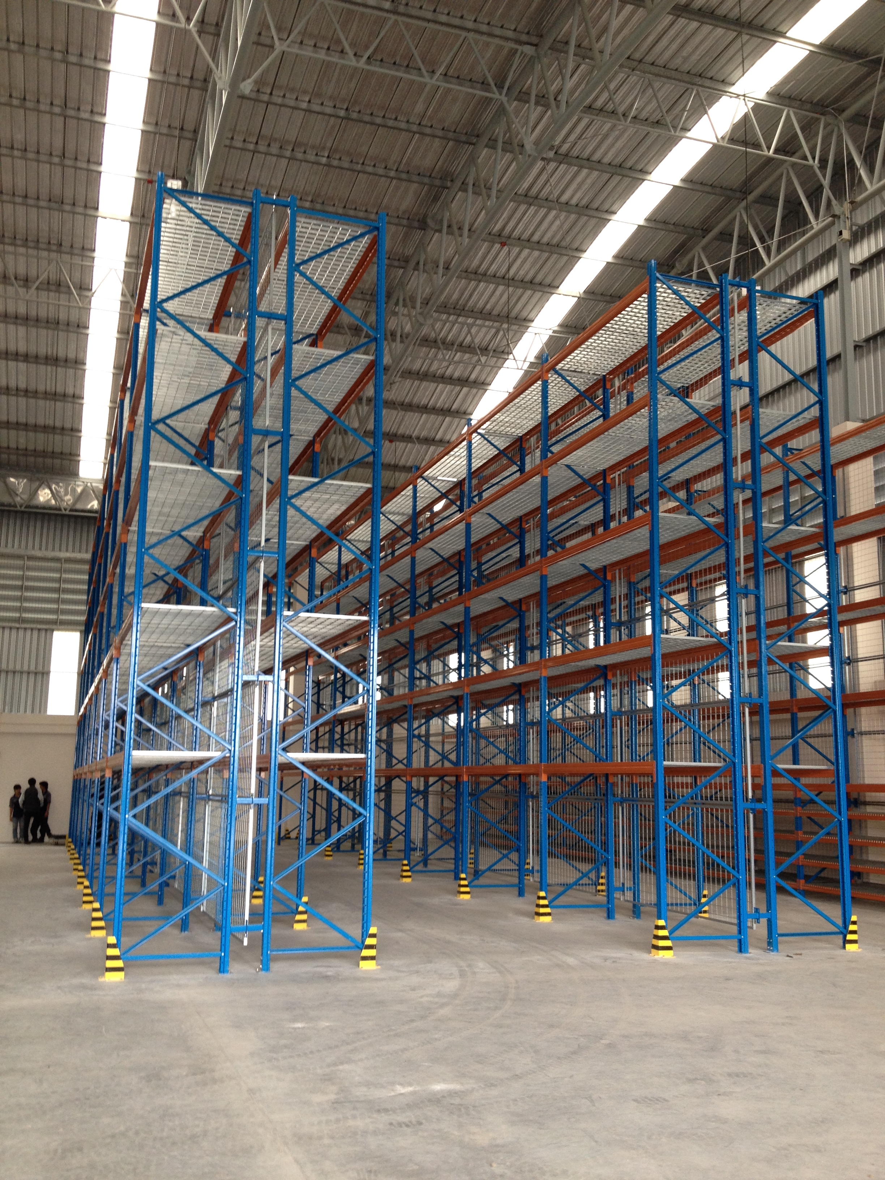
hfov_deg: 40.7
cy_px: 590
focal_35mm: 35
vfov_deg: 52.6
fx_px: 1193
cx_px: 442
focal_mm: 4.28
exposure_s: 1/40
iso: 64
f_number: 2.4
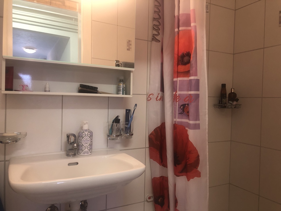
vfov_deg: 49.7
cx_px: 140
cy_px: 106
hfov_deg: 63.4
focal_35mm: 28
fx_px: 227
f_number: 1.8
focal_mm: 3.99
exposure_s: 1/17
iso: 40
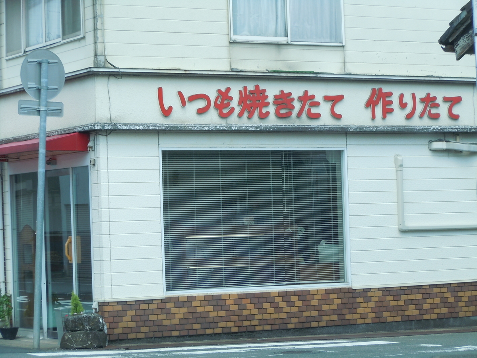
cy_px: 179
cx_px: 238
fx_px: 1654
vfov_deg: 12.3
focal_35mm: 120
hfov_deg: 16.4
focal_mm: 21.5
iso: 160
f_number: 5.4
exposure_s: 1/160
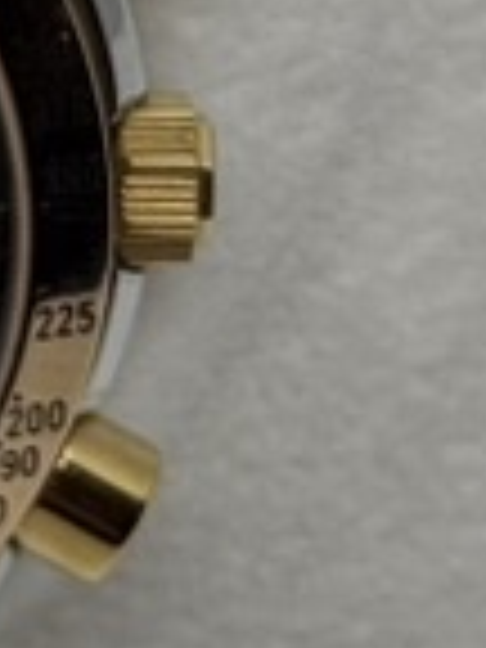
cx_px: -418
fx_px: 6402
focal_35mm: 342
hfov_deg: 4.3
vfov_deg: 5.7
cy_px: -378
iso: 64
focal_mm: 6.76
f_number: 1.78
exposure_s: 1/439
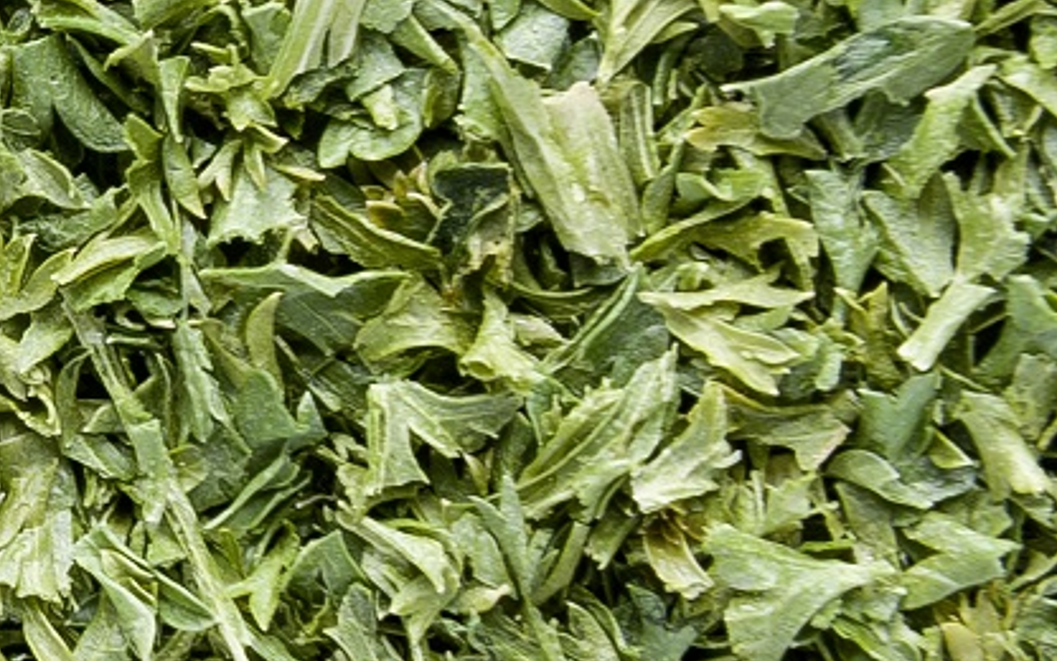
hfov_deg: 6.6
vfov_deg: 4.2
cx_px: -784
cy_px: 160
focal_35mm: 311
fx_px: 8959
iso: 100
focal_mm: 70
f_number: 16
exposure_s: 1/125
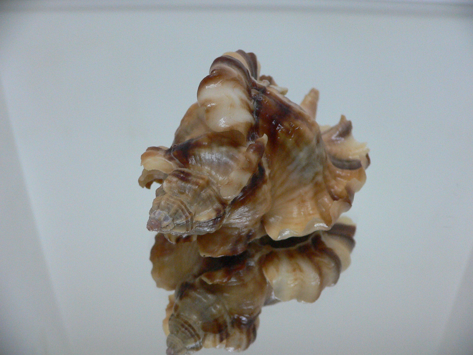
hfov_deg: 52.6
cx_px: 236
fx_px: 478
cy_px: 178
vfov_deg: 40.7
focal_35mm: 35
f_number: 2.8
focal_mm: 4.6
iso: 200
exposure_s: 1/60
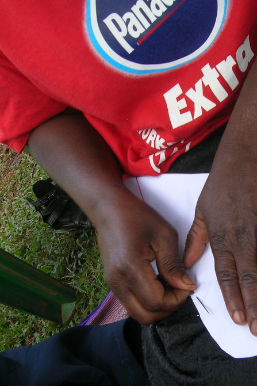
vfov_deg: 36.9
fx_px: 579
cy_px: 200
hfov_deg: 24.5
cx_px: 219
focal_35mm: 54
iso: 50
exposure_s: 1/35.8
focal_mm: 5.7
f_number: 4.9
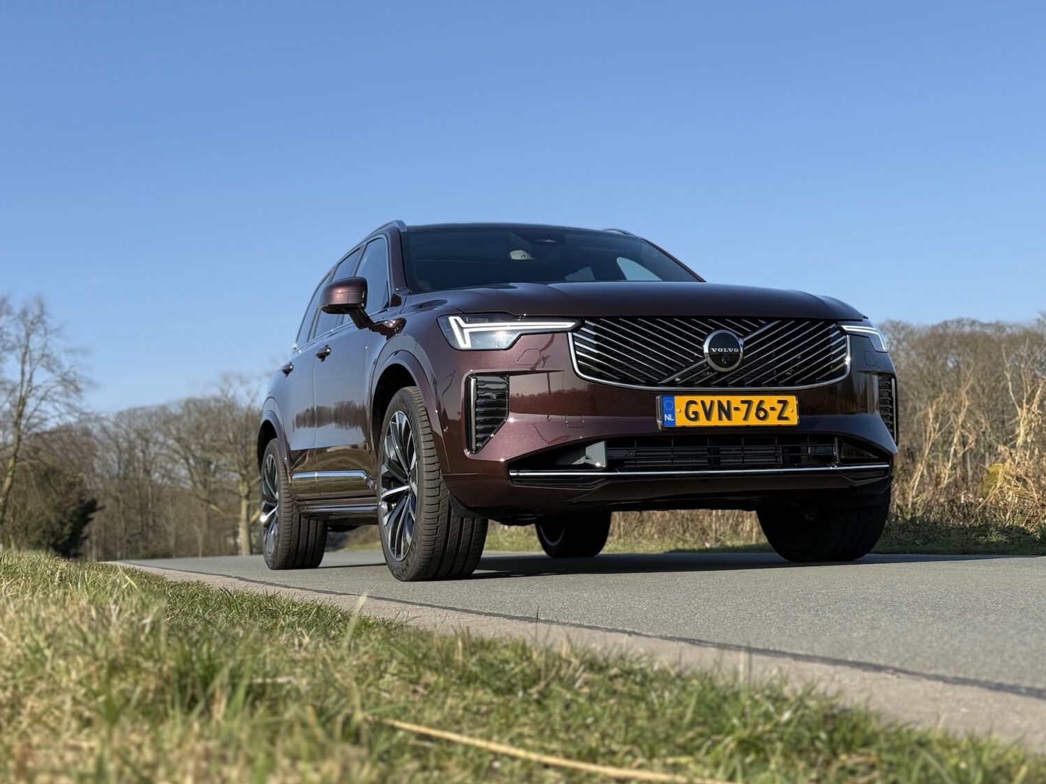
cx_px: 551
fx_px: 1541
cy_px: 380
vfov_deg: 28.6
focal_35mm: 51
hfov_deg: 37.5
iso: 64
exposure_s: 1/2976
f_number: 1.78
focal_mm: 6.76
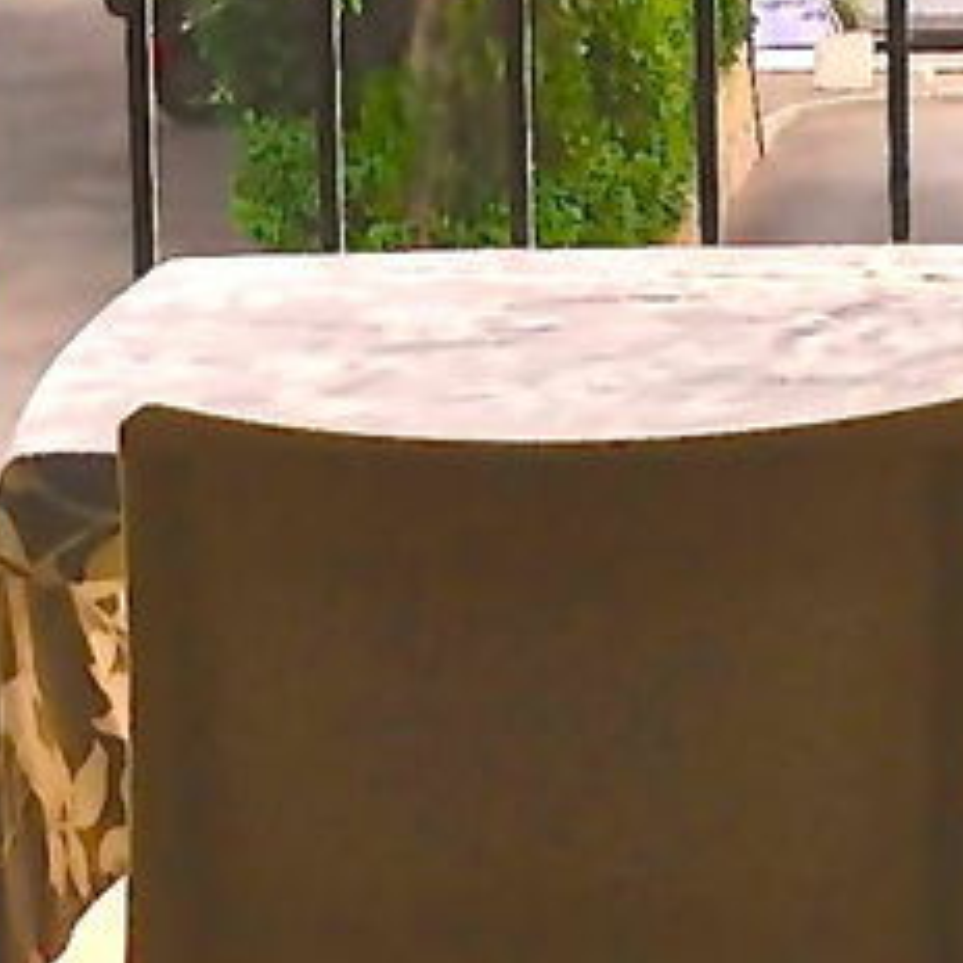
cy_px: -95
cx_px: 548
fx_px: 6326
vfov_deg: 8.6
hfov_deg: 8.7
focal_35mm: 201
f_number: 2.4
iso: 50
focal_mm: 4.12
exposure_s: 1/414
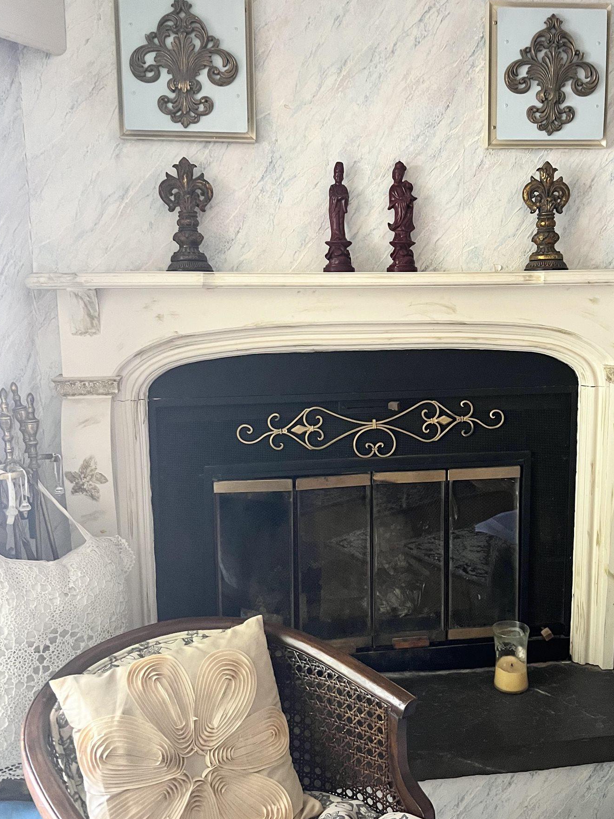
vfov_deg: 53.9
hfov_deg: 41.5
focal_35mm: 34
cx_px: 376
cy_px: 377
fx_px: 804
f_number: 1.5
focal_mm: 5.7
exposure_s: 1/60
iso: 500
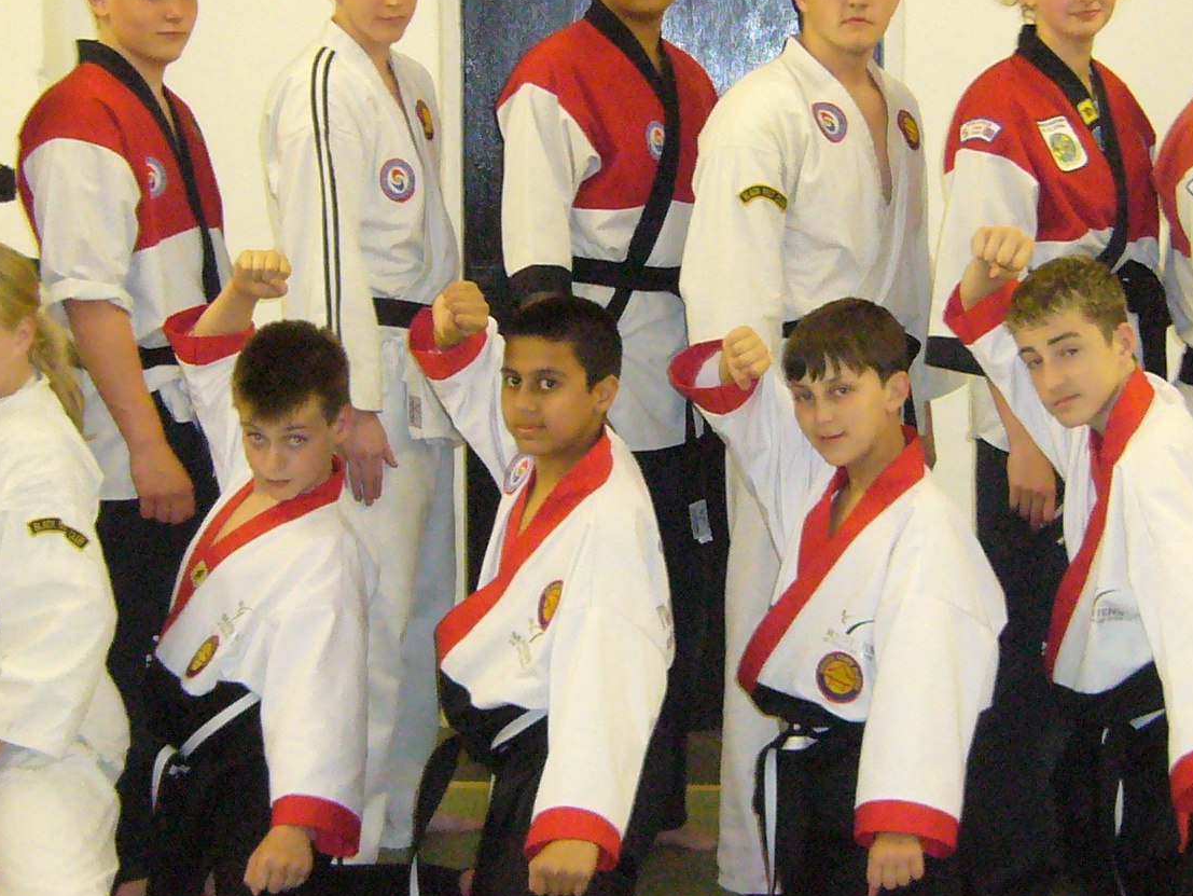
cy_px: 322
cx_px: 597
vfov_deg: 16.6
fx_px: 3068
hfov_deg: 22.0
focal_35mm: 89
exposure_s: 1/30
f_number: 2.8
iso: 320
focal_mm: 5.8
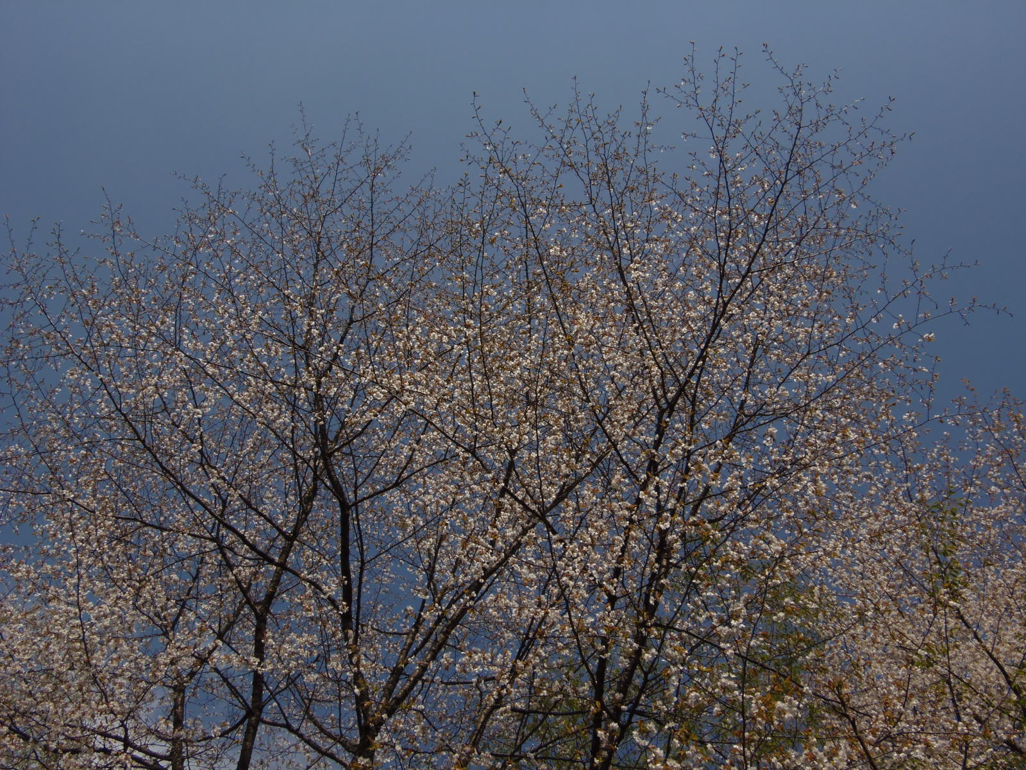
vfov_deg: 34.3
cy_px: 385
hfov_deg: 44.8
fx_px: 1245
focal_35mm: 42
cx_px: 513
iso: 64
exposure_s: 1/500
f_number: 6.6
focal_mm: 7.8
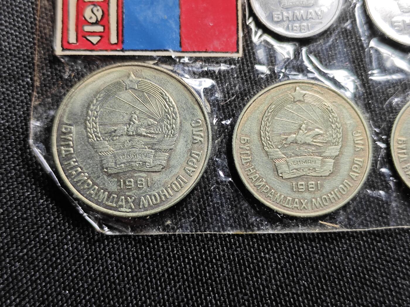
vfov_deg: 29.7
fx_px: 580
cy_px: 154
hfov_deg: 38.9
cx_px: 205
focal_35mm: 49
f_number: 1.6
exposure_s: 1/50
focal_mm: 5.84
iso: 80
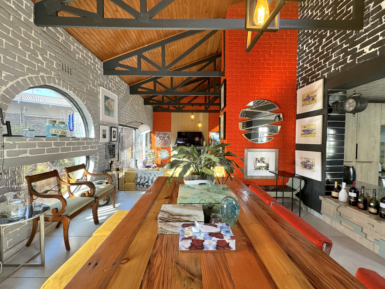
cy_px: 144
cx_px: 192
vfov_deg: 85.7
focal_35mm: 14
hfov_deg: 102.1
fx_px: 156
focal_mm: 2.22
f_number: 2.2
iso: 200
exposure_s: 1/50
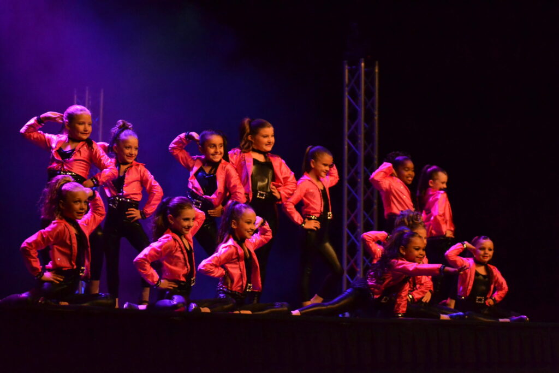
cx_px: 280
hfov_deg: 19.5
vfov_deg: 13.0
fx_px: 1631
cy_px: 186
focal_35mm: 105
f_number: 2.8
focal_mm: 70
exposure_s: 1/250
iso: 3200
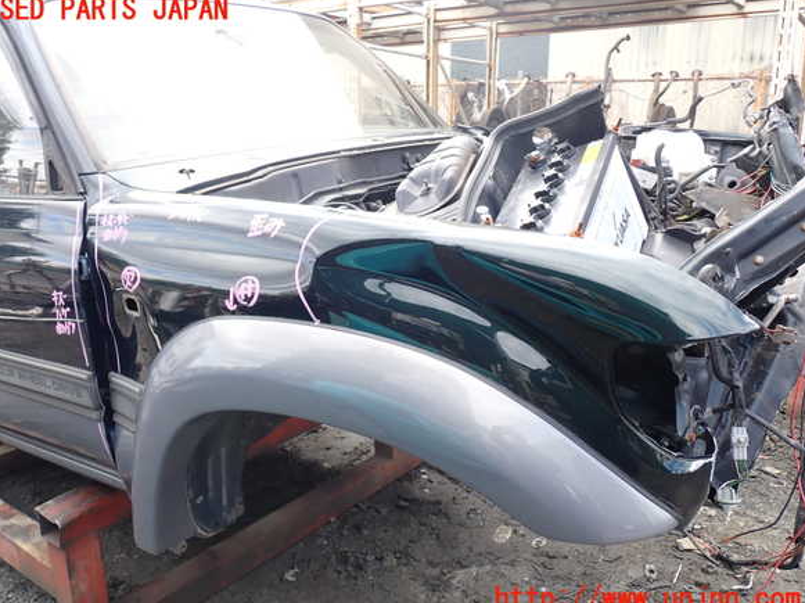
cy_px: 305
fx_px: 720
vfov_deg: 45.4
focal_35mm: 31
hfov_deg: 58.4
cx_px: 392
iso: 100
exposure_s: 1/125
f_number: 3.2
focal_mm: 5.4
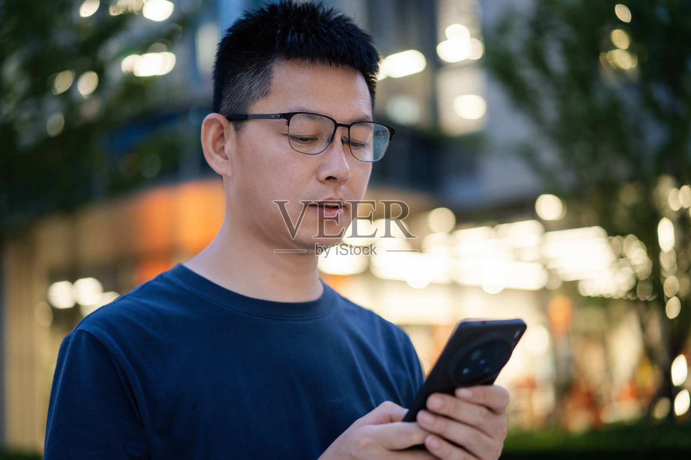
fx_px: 1056
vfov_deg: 24.6
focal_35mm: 55
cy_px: 230
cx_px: 346
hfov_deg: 36.2
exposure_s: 1/50
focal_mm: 55
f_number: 1.8
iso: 640
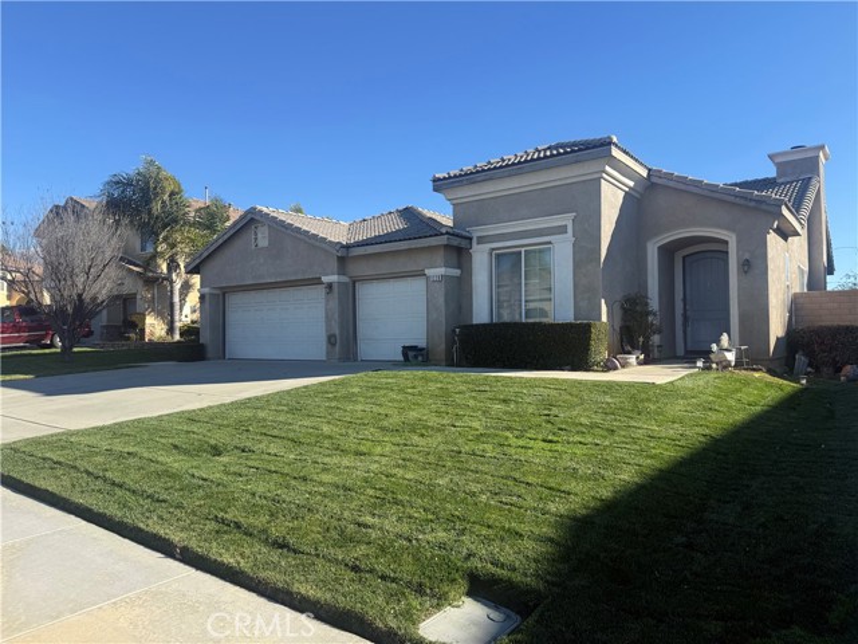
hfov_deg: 71.6
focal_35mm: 24
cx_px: 429
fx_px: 595
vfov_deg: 56.8
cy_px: 322
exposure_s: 1/2370
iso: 80
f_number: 1.78
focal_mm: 6.76
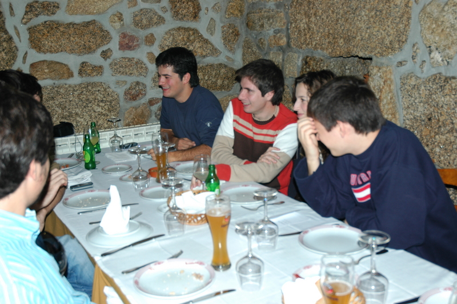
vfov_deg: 30.8
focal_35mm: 44
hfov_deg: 45.0
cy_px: 152
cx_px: 228
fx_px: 552
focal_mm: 29
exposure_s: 1/60
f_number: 4
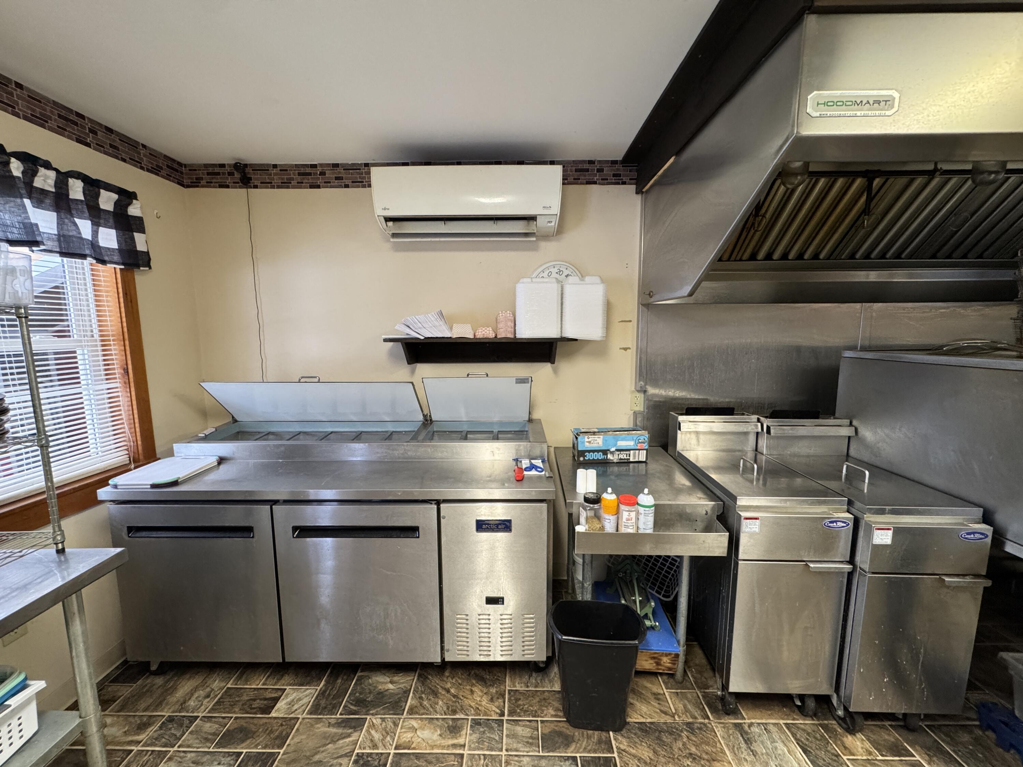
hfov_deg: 102.1
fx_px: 414
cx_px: 512
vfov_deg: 85.7
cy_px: 384
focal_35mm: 14
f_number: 2.2
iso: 320
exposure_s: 1/60
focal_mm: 2.22
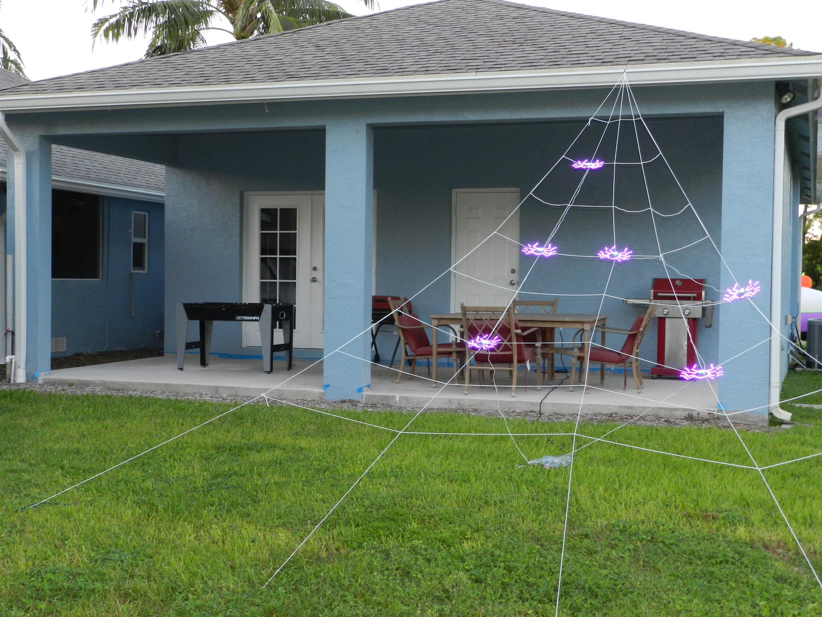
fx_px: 1092
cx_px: 411
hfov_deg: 41.2
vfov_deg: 31.5
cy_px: 308
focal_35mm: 46
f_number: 4.2
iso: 250
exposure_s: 1/30
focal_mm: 8.1
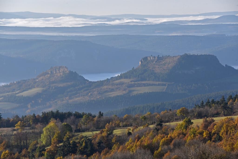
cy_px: 80
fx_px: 1257
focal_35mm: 190
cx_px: 119
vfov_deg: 7.2
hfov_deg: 10.8
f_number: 9
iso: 200
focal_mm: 190
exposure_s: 1/500
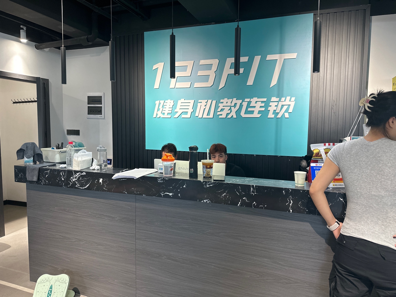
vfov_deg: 56.8
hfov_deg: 71.6
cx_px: 198
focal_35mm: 24
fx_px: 275
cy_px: 148
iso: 160
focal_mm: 6.86
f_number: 1.78
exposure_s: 1/100
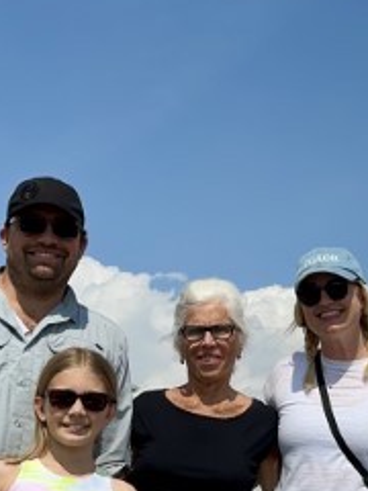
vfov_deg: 24.2
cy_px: 364
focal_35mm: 80
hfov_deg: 18.1
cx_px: 343
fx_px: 1134
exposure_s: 1/9709
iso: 80
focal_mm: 6.86
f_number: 1.78
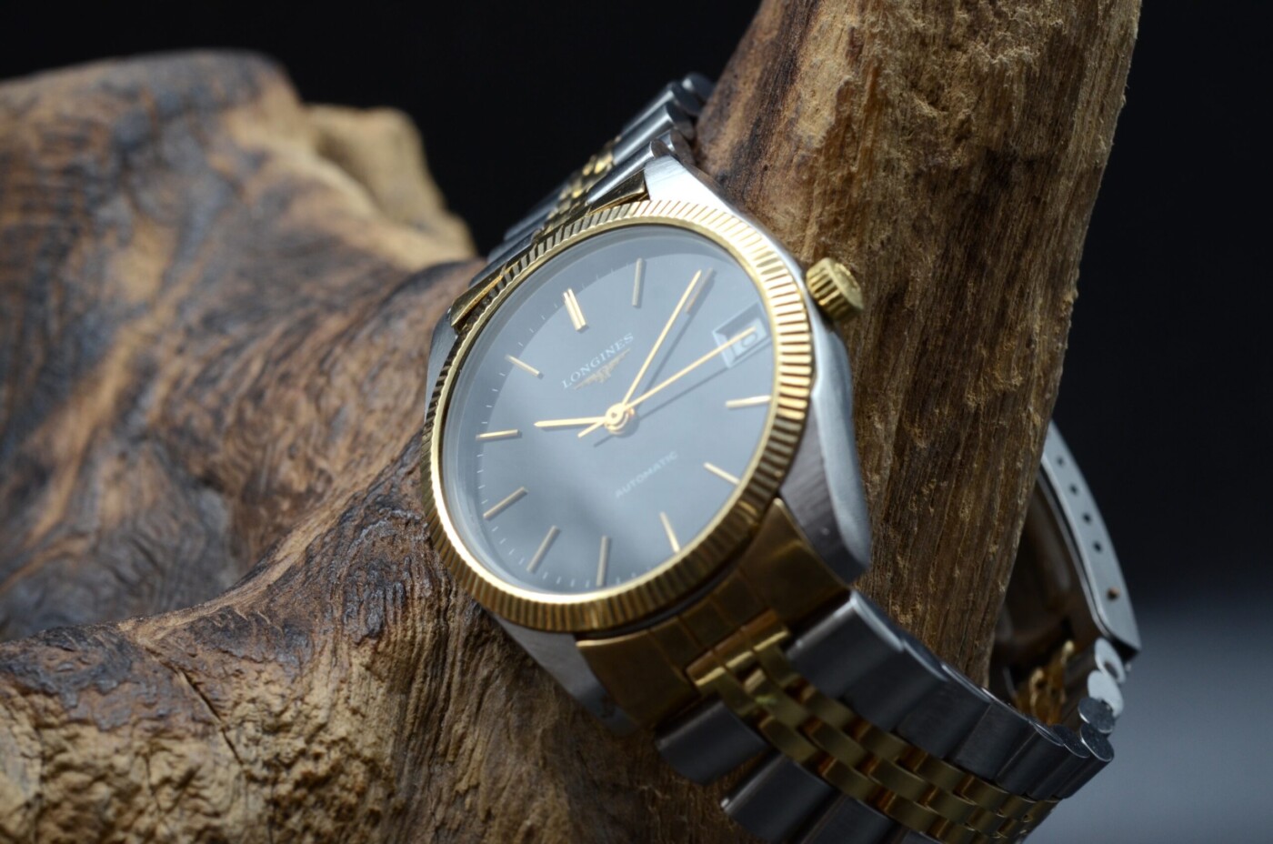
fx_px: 3177
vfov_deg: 15.1
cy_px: 422
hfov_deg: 22.7
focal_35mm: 90
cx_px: 636
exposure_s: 1/30
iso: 500
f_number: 10
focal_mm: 60
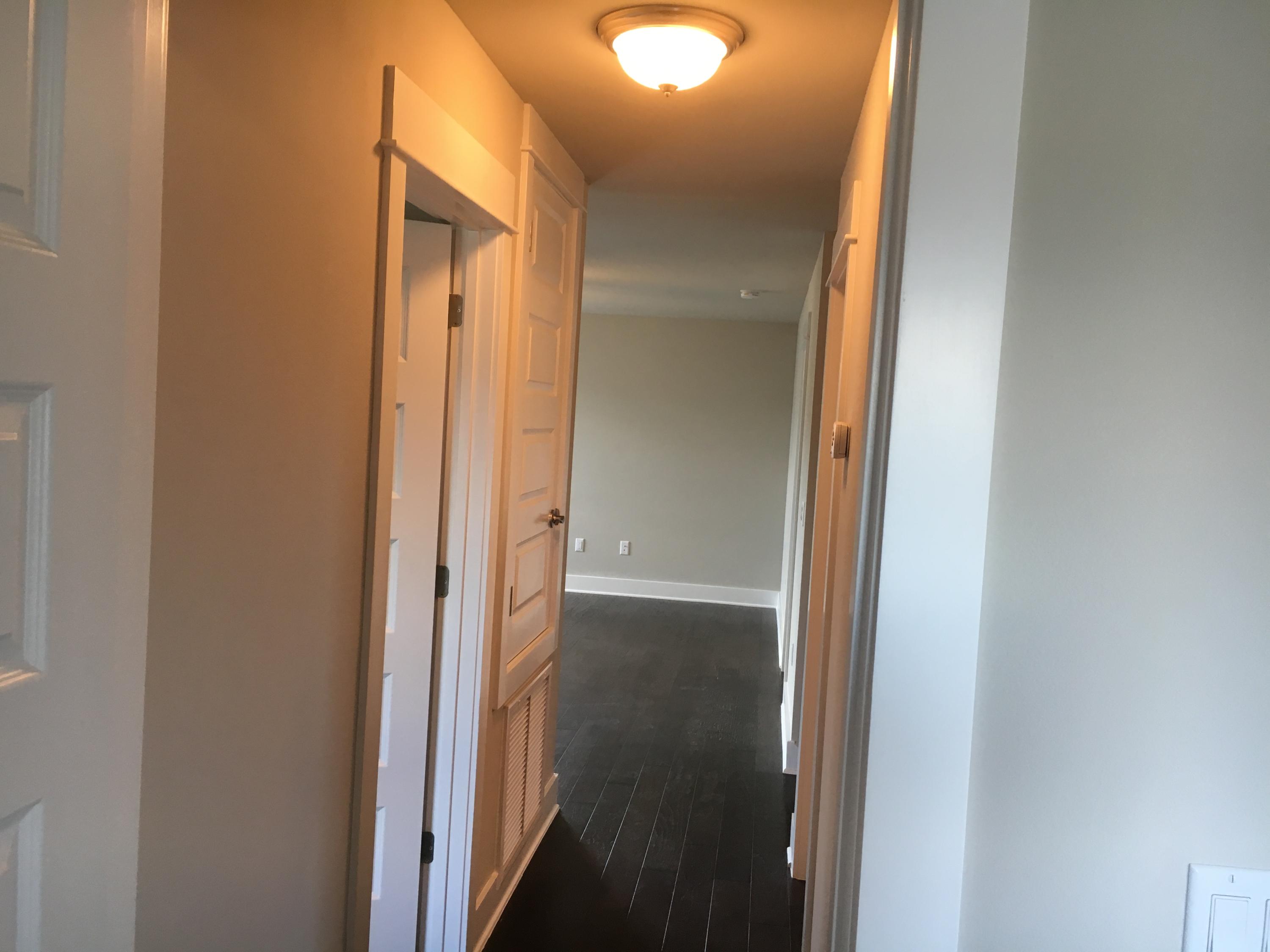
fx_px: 1064
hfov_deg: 61.7
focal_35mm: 29
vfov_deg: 48.2
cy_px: 476
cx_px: 635
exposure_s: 1/30
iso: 64
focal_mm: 4.15
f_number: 2.2
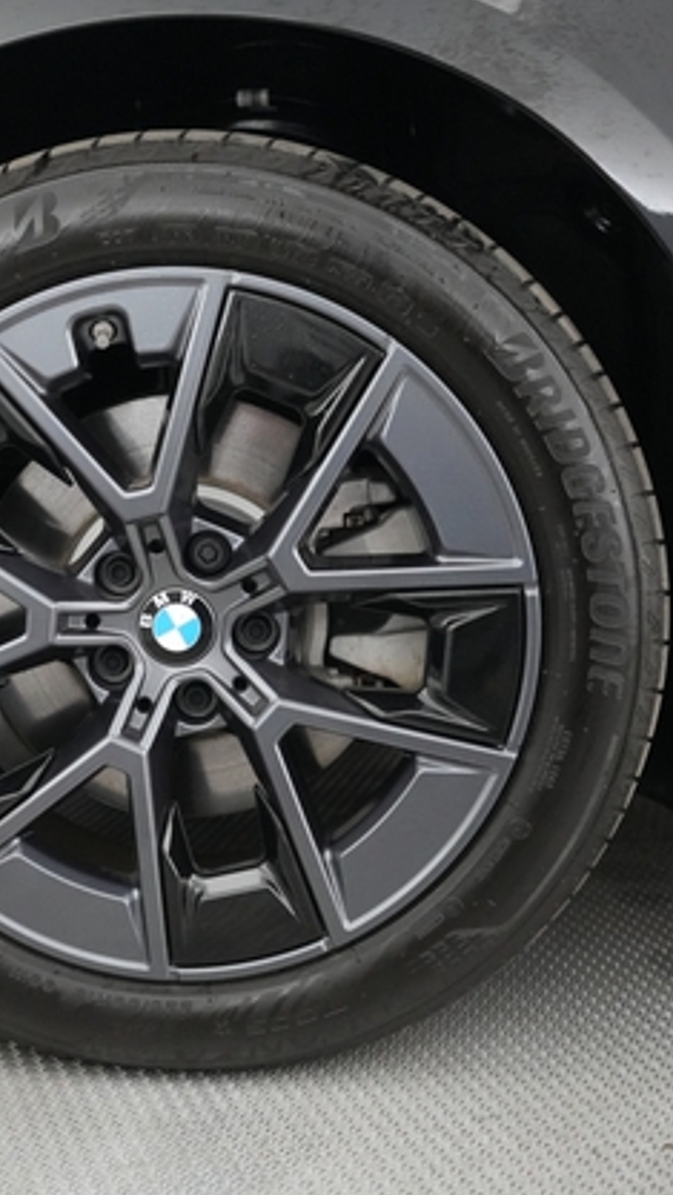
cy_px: 605
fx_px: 1426
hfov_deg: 26.3
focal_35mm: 45
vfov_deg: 45.5
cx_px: 178
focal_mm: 28
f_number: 2.8
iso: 8000
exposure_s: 1/160
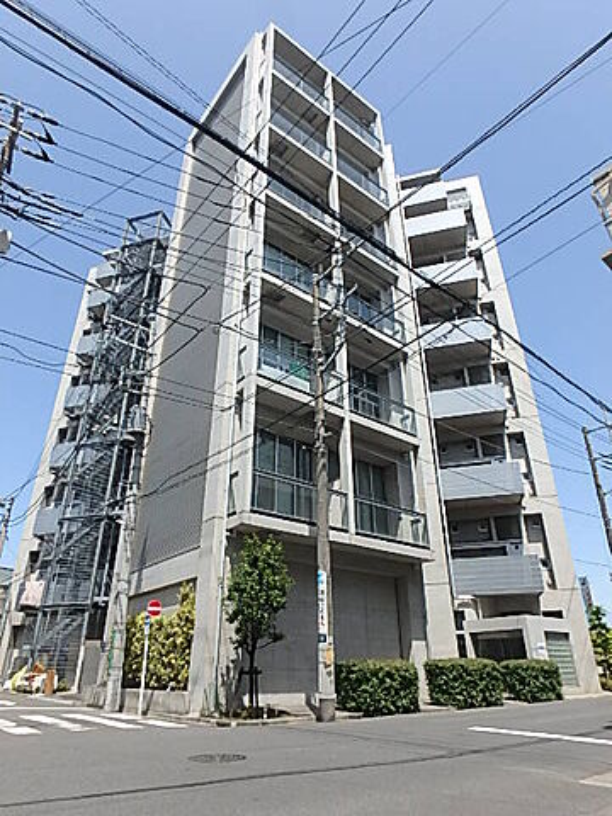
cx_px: 306
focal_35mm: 21
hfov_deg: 63.4
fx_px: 495
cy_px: 408
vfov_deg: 79.0
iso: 125
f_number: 6
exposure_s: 1/320
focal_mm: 3.7
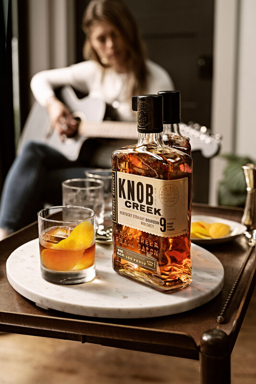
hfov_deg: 27.0
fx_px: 534
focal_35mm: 50
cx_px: 128
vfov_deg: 39.6
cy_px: 192
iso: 640
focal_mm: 50
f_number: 4
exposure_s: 1/160
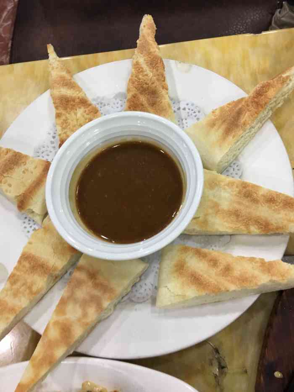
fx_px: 328
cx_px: 147
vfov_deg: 61.7
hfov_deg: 48.2
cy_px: 196
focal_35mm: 29
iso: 64
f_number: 2.2
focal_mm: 4.15
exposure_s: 1/17
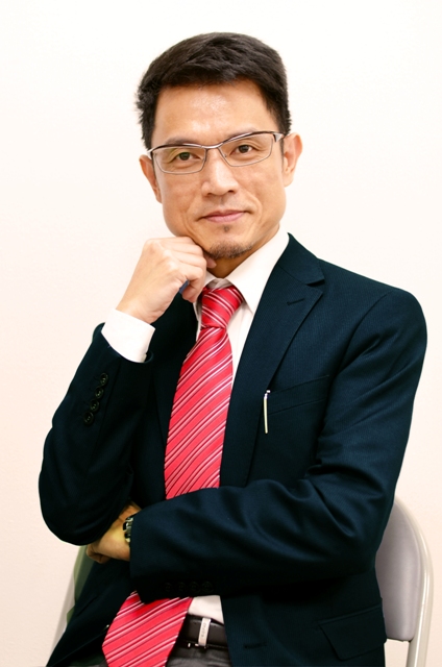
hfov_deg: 29.7
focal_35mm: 45
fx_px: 832
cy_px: 334
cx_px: 221
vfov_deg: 43.7
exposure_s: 1/30
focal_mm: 30
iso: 100
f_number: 2.8
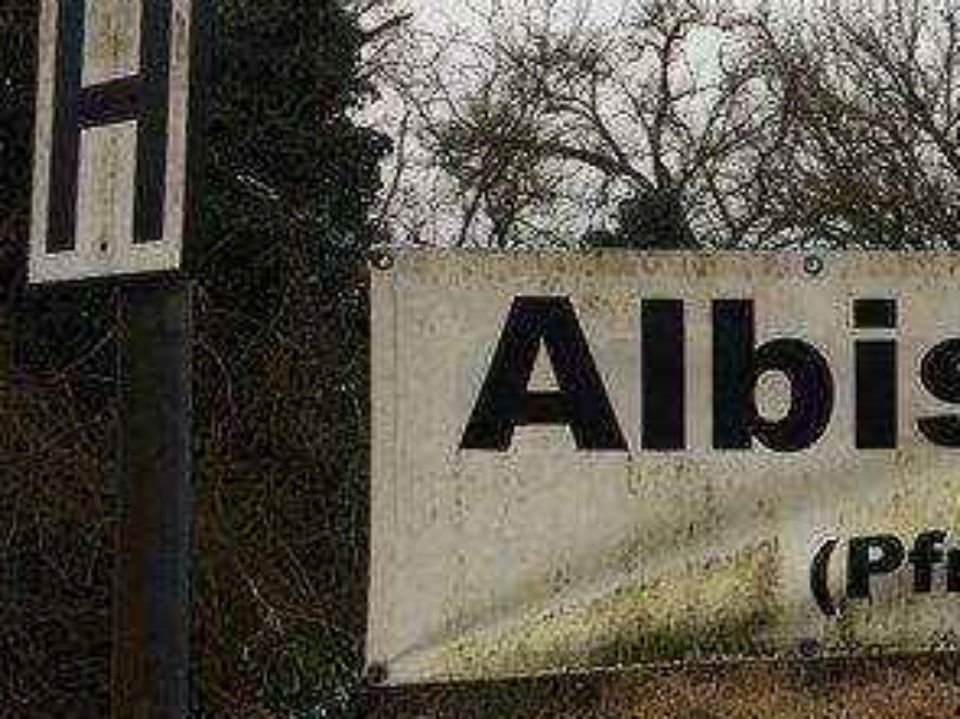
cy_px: 446
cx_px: 911
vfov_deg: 23.2
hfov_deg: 29.2
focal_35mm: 63
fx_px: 1746
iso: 32
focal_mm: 4.15
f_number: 2.2
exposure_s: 1/321
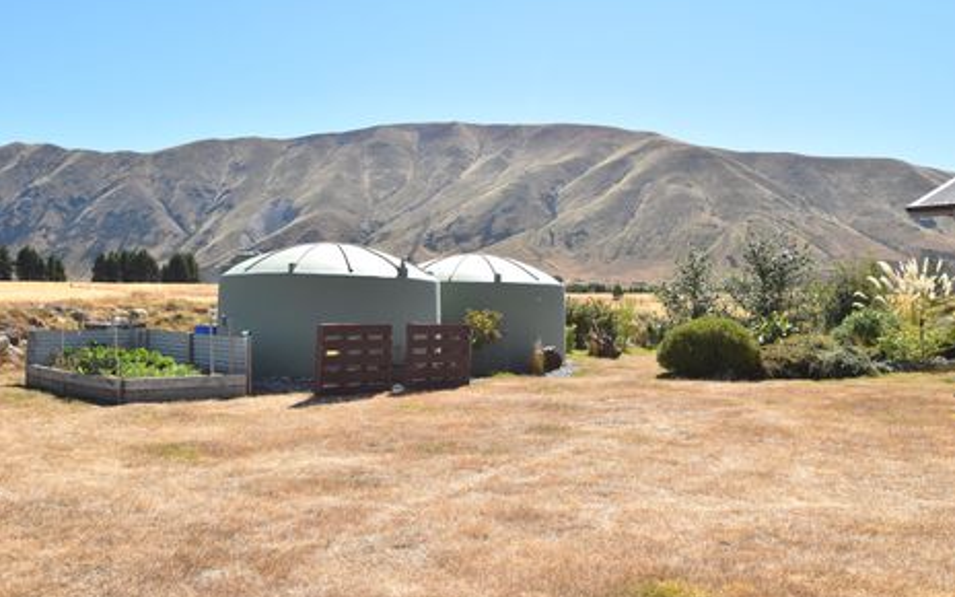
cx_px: 482
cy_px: 304
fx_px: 846
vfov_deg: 38.8
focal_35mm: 33
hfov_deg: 58.9
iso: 200
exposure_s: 1/400
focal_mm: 21
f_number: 10
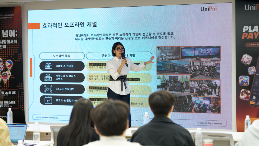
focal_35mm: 90
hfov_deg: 23.7
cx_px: 128
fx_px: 618
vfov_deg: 13.4
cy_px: 71
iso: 640
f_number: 3.2
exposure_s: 1/200
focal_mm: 85
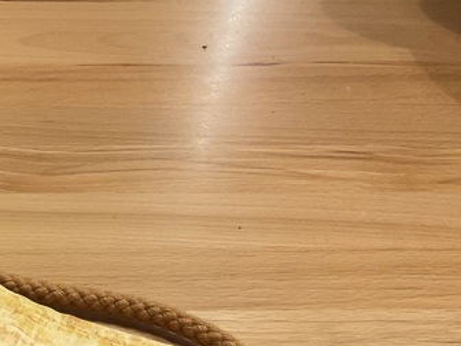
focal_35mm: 92
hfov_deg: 19.0
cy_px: 295
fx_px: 1225
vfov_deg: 15.9
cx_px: -212
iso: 64
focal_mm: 3
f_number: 1.8
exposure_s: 1/50
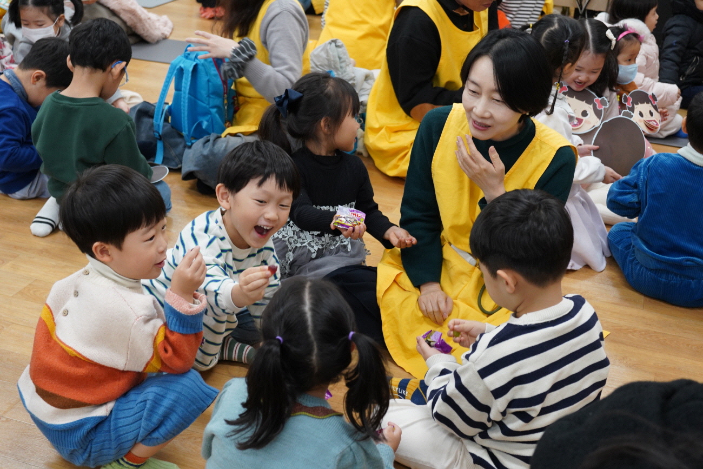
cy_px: 234
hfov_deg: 39.6
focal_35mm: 50
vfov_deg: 27.0
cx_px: 352
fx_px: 976
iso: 2500
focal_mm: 50
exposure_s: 1/80
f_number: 5.6
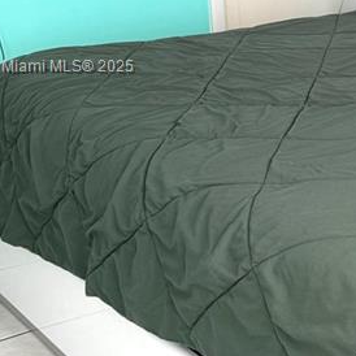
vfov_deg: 18.5
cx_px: 481
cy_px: 68
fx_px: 1082
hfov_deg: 17.4
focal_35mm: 93
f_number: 1.78
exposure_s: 1/121
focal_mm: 6.76
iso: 125
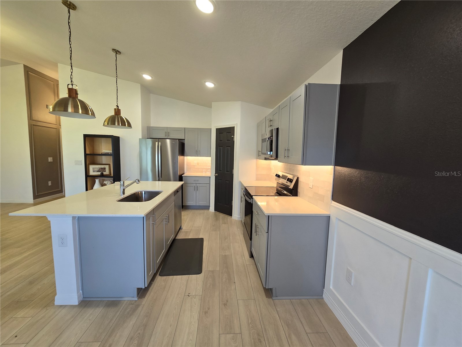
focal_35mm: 13
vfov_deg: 89.9
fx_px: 174
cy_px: 174
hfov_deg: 106.2
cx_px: 231
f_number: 2.2
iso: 125
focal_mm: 2.2
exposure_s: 1/60
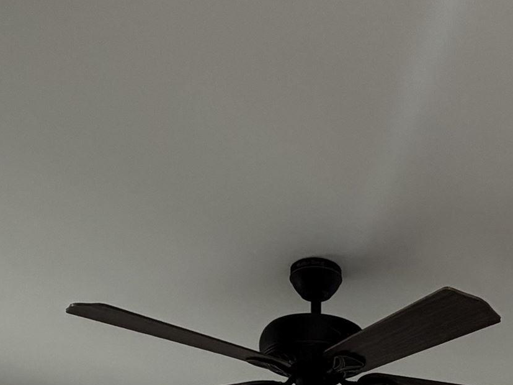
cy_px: 632
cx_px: 386
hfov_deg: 36.0
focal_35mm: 52
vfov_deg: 21.6
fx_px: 771
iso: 200
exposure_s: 1/120
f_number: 2.2
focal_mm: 2.22
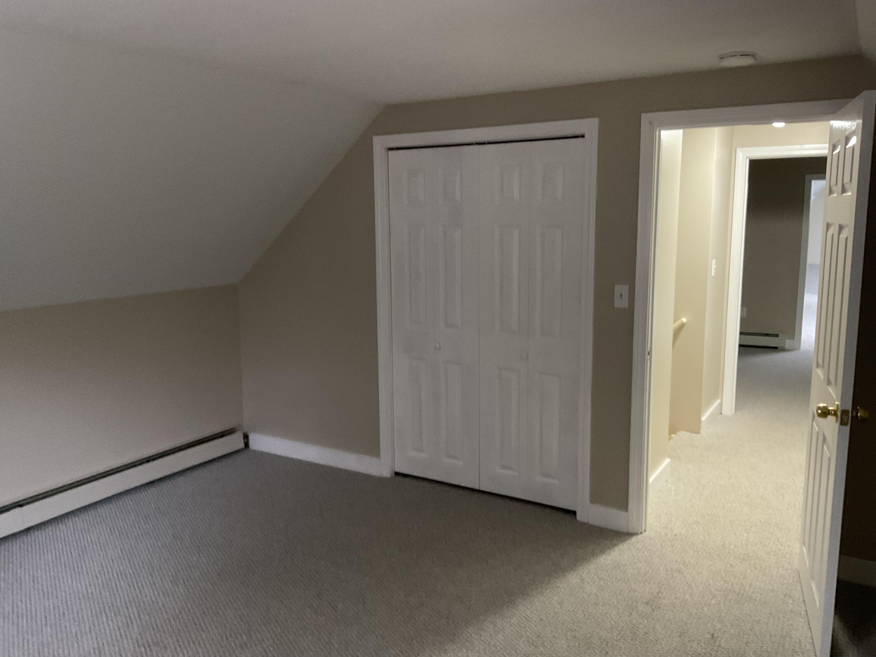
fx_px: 734
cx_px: 438
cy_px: 328
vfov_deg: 48.2
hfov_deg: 61.7
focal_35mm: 29
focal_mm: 3
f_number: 1.8
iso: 320
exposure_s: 1/40
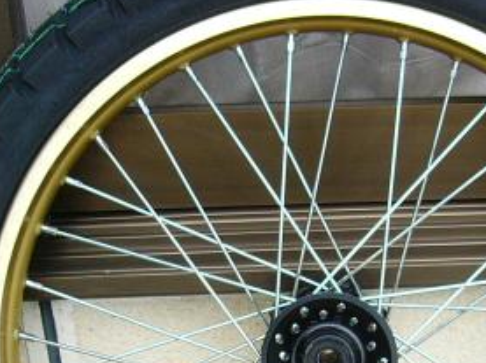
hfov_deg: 24.0
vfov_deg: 17.8
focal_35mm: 81
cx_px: 321
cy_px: 354
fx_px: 1136
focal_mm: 5.8
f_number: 2.8
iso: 100
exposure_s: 1/60
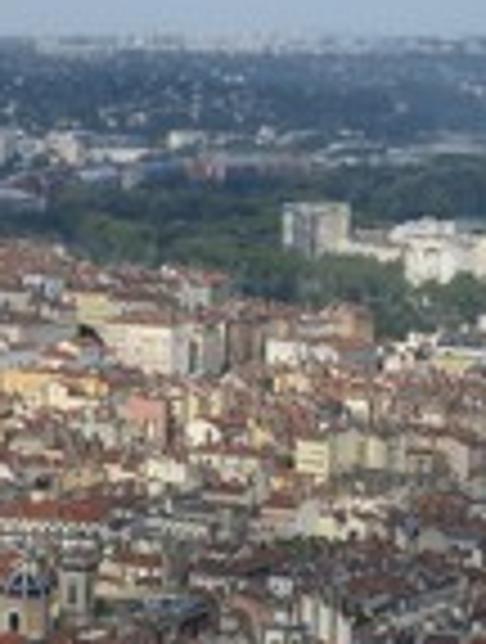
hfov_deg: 8.5
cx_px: -364
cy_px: 603
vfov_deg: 11.6
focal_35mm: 169
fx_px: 3150
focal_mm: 60
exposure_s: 1/250
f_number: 10
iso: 200
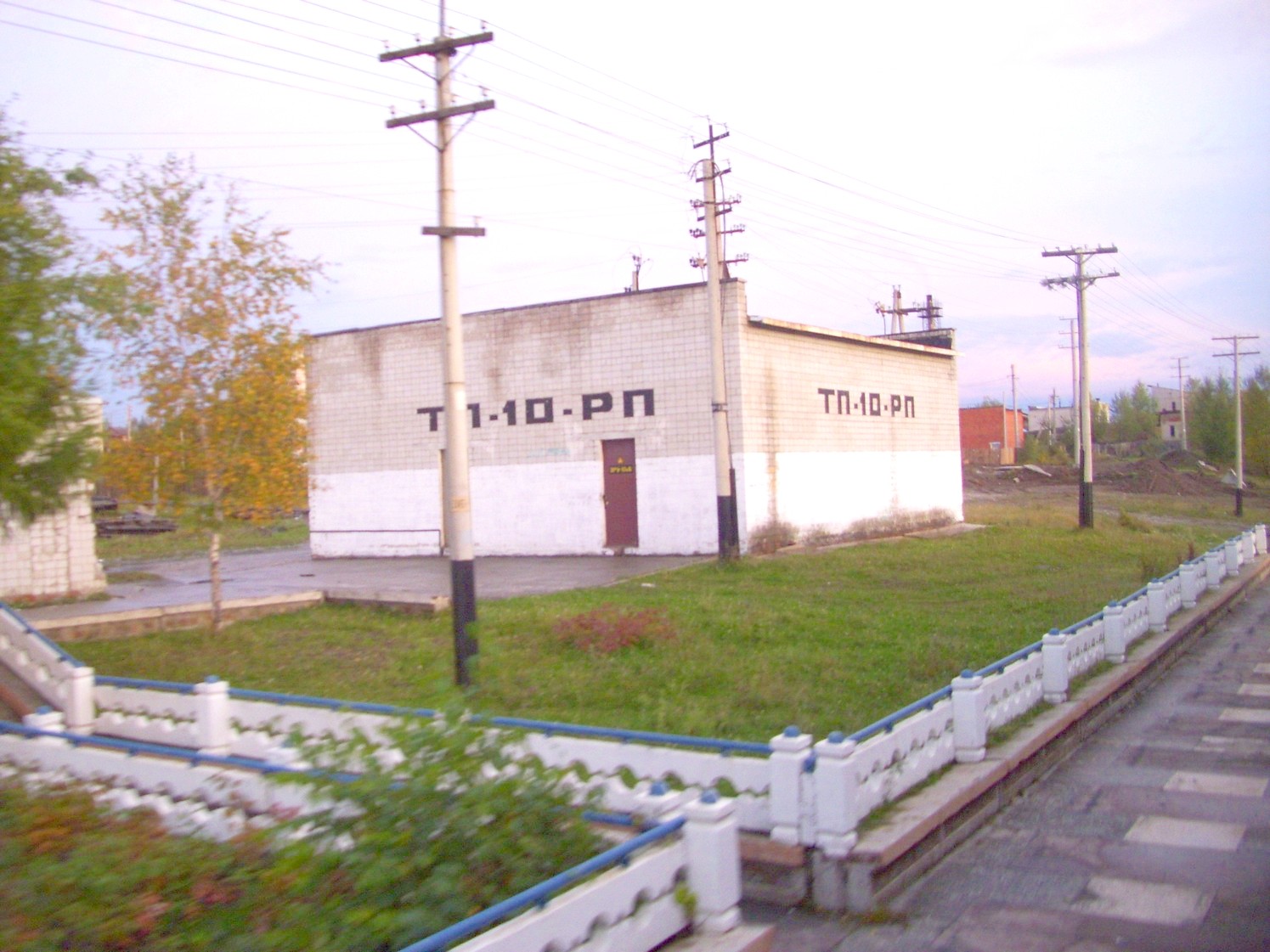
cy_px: 476
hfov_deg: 54.0
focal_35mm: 34
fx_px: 1247
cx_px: 635
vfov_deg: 41.8
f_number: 2.9
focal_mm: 5.7
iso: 160
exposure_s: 1/20
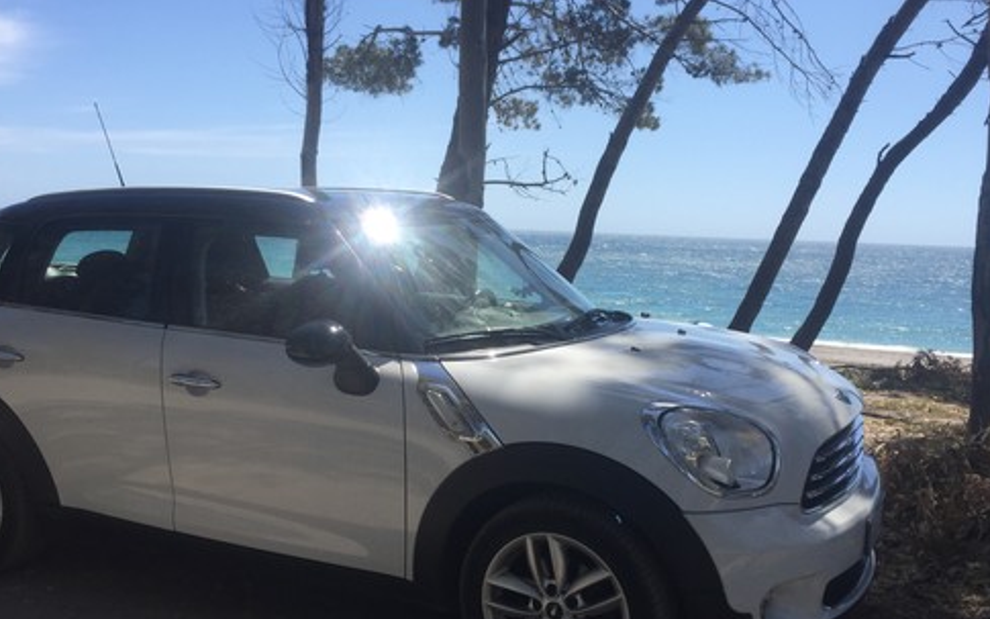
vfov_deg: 33.5
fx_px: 1025
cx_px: 496
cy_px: 360
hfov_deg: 51.5
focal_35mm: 38
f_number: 2.2
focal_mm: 4.15
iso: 32
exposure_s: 1/1883
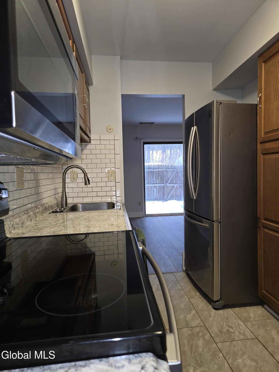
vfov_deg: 73.9
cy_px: 186
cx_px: 140
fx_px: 247
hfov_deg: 58.9
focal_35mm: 23
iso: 125
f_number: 1.8
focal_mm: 5.4
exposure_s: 1/40
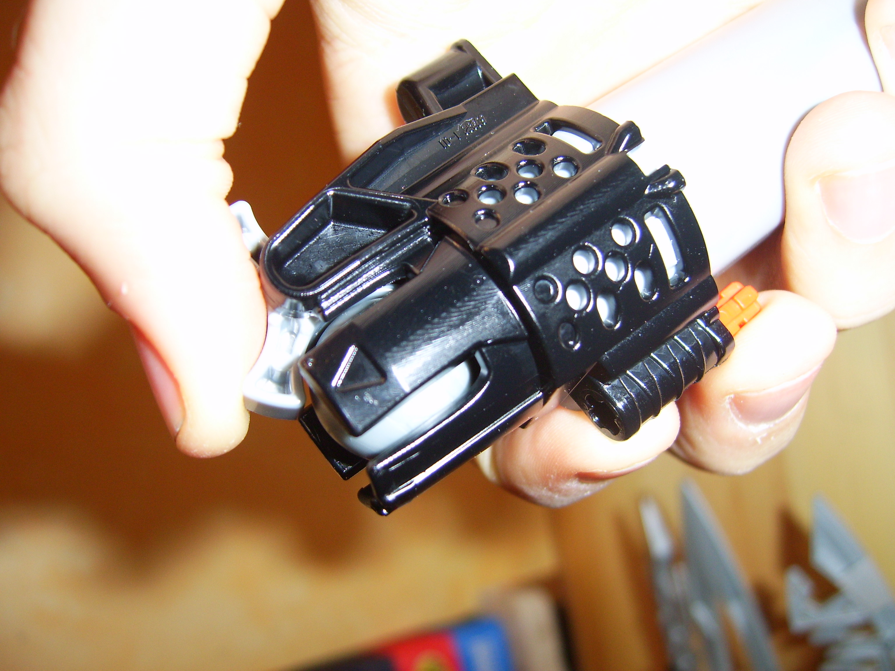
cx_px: 448
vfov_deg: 37.7
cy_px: 336
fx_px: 982
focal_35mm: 38
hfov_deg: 49.0
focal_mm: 7.8
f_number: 2.8
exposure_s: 1/30
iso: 100
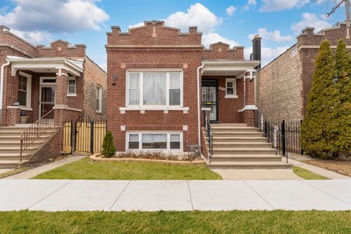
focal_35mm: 18
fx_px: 173
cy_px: 117
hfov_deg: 90.7
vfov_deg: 67.9
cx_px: 176
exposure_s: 1/125
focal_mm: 17.8
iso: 200
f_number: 9
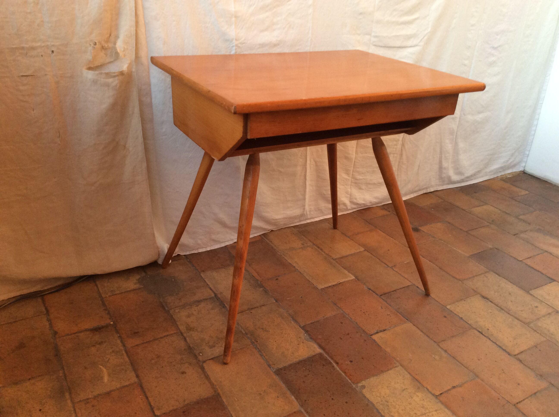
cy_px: 208
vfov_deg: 44.1
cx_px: 280
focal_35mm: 32
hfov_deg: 56.9
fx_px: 516
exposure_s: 1/25
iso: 100
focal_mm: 3.3
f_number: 2.4
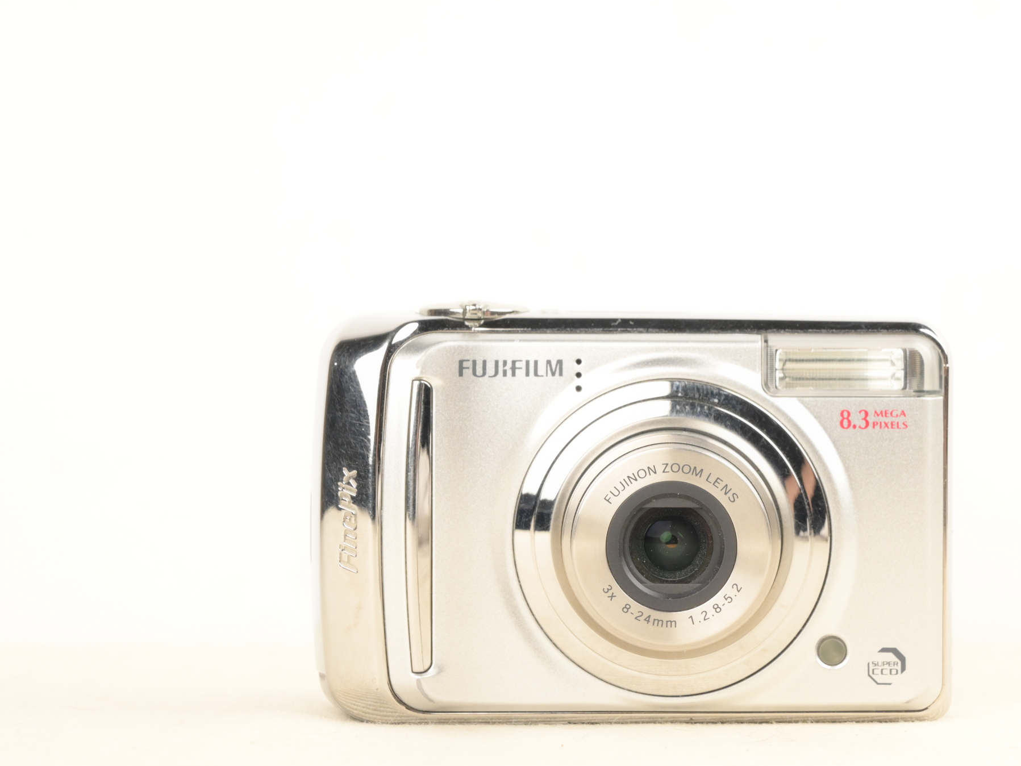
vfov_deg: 9.6
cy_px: 391
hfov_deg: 12.8
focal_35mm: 154
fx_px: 4543
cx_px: 673
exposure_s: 1/100
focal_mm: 120
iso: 3200
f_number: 14
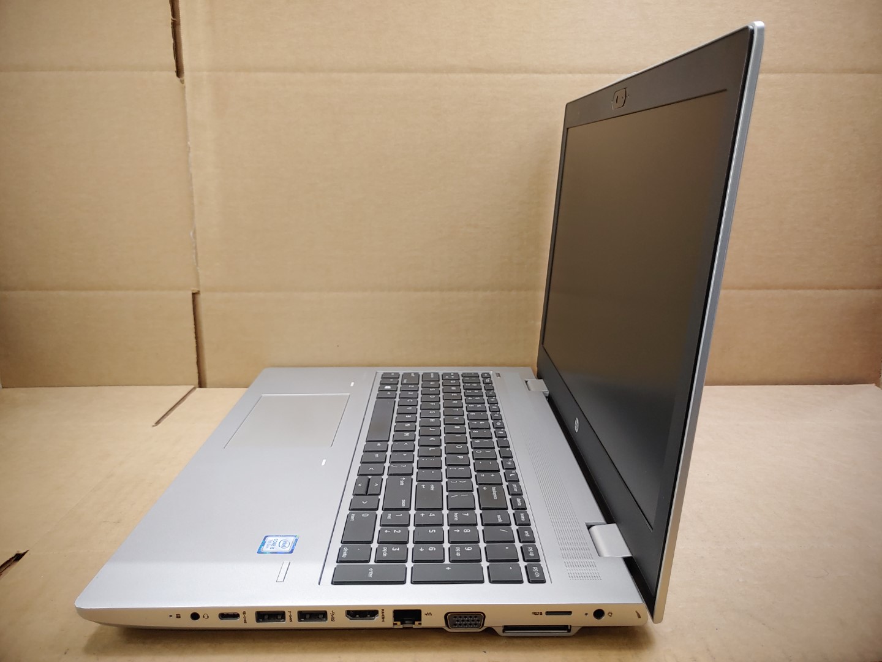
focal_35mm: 26
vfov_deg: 53.1
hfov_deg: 67.3
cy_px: 331
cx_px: 441
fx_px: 662
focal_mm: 4.36
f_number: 1.8
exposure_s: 1/120
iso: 100
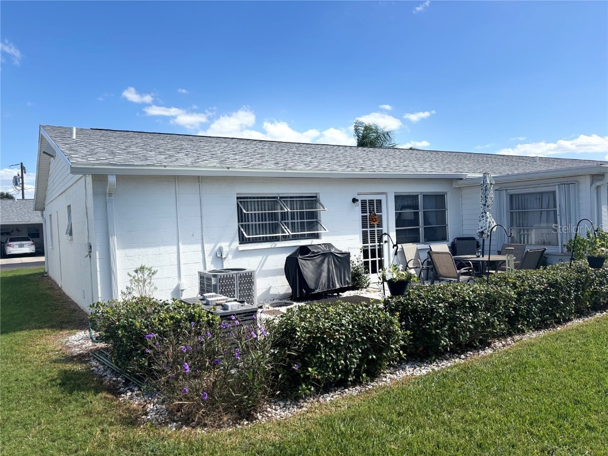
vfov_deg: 53.1
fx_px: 457
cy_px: 228
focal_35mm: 26
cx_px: 304
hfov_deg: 67.3
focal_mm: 5.96
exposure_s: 1/3021
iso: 50
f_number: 1.6
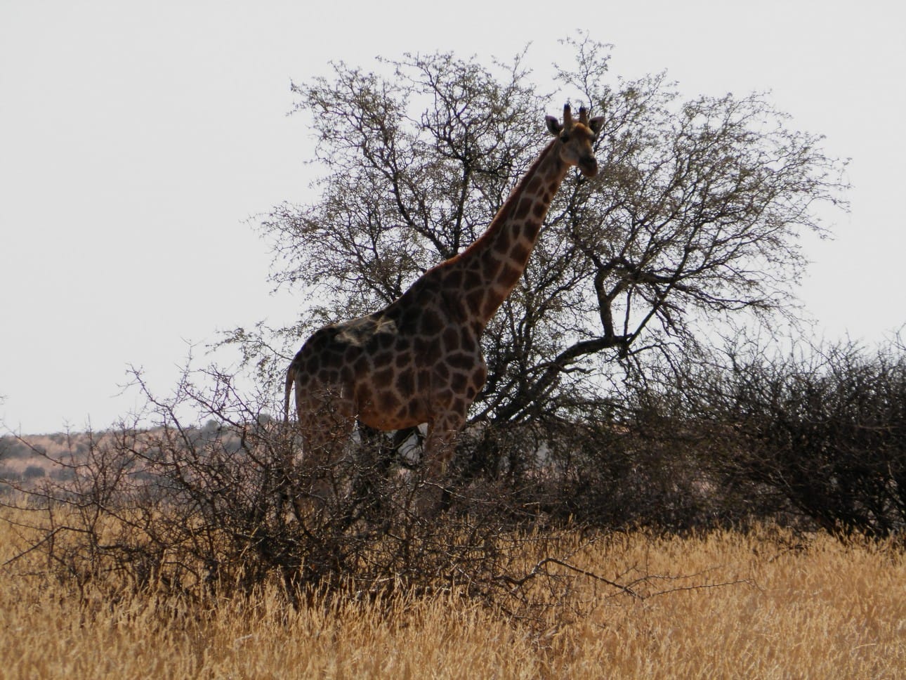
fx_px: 13743
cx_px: 453
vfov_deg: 2.8
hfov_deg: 3.8
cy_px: 340
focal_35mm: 525
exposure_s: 1/640
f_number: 5.8
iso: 80
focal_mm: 94.5
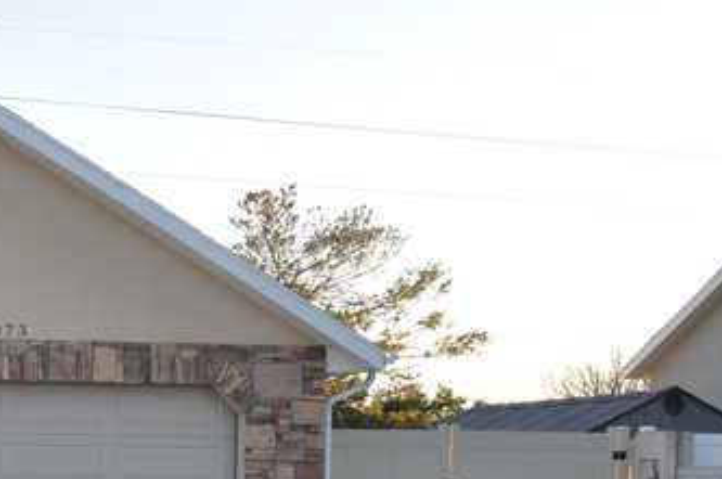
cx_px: -258
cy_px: 613
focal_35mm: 83
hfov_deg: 21.7
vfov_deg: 15.6
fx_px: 1662
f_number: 7.1
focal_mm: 18
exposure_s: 1/200
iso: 200
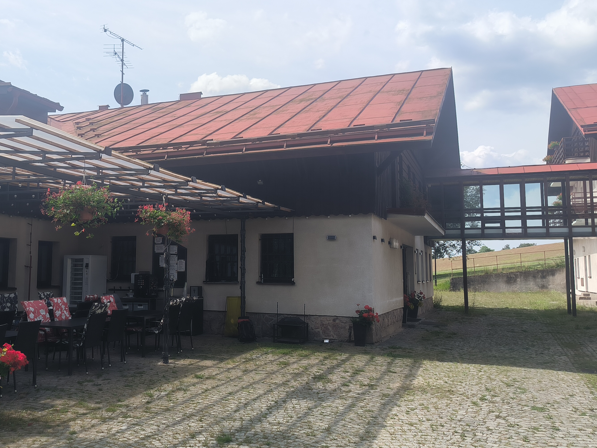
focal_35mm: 36
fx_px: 621
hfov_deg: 50.4
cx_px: 199
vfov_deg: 39.6
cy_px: 207
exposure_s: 1/564
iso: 50
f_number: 1.7
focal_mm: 5.24
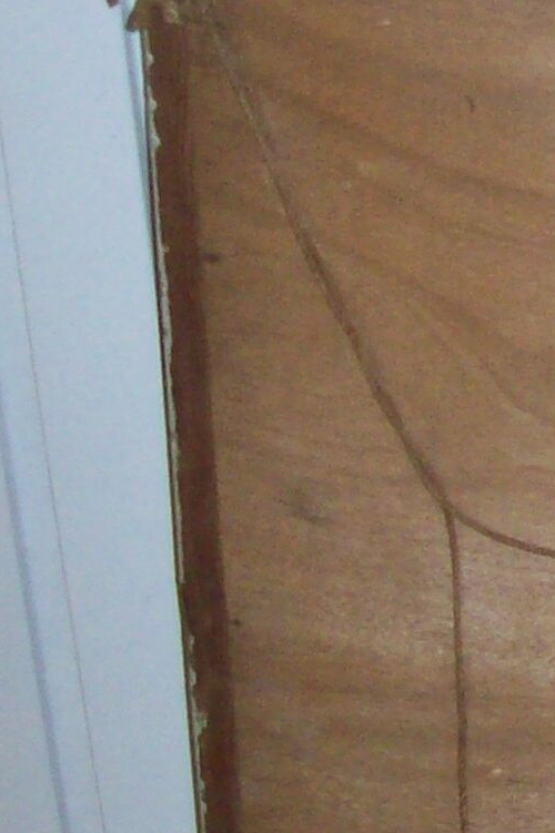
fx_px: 3287
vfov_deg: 14.4
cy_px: 212
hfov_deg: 9.1
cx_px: 1074
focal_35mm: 142
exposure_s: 1/64
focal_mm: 6
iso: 200
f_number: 2.7
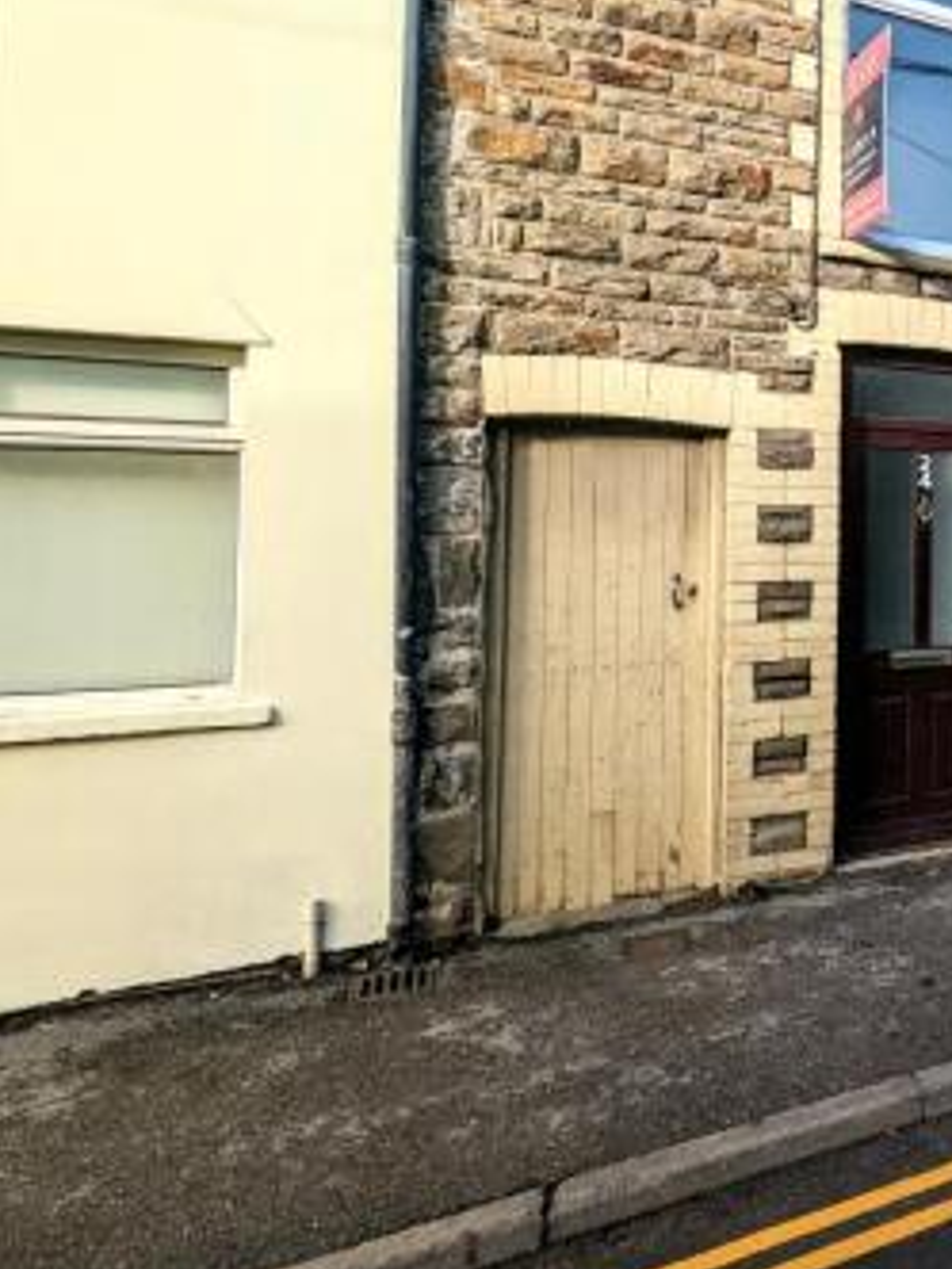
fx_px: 1027
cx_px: 1101
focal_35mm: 28
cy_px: 491
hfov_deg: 38.7
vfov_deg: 62.7
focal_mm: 2.35
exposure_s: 1/1068
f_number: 2.2
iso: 51
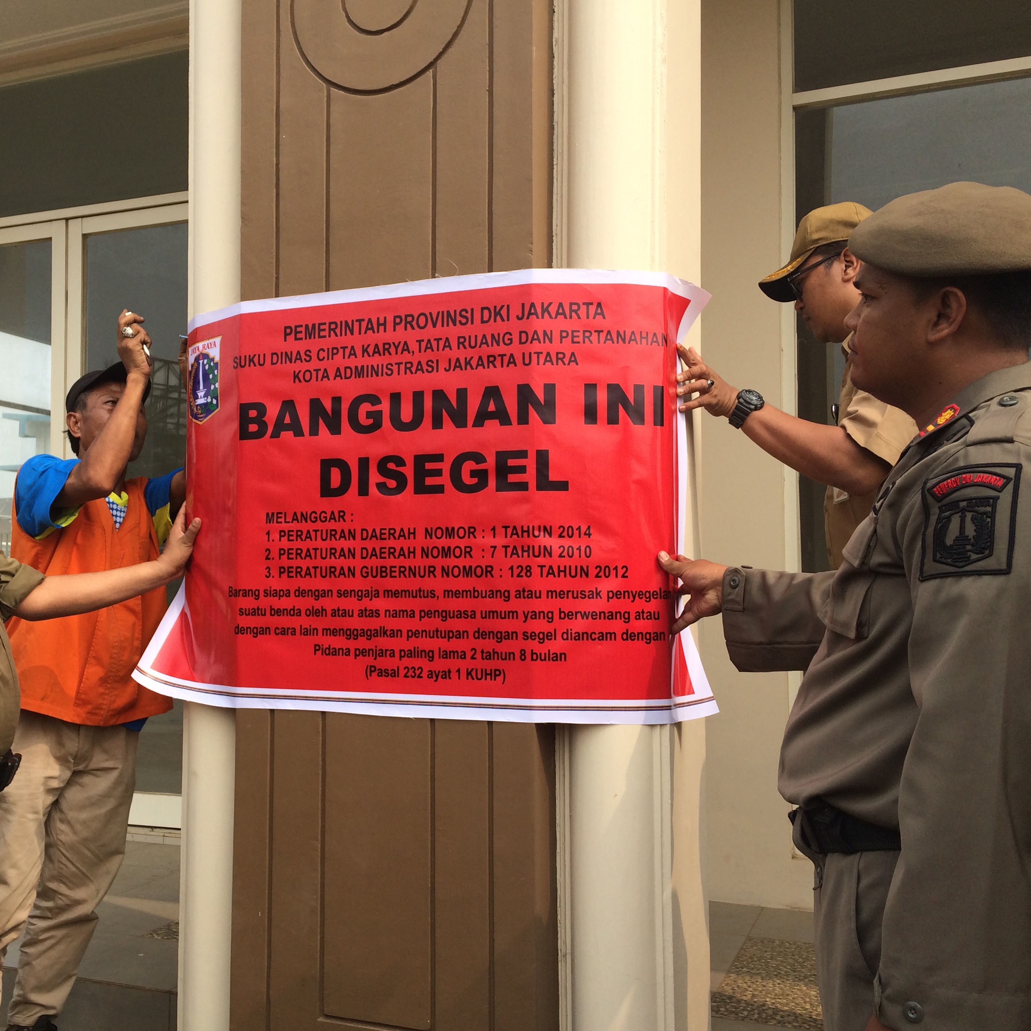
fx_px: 1179
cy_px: 519
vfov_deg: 47.2
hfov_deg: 47.0
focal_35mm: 35
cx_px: 420
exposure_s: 1/1109
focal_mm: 4.15
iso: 32
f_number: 2.2
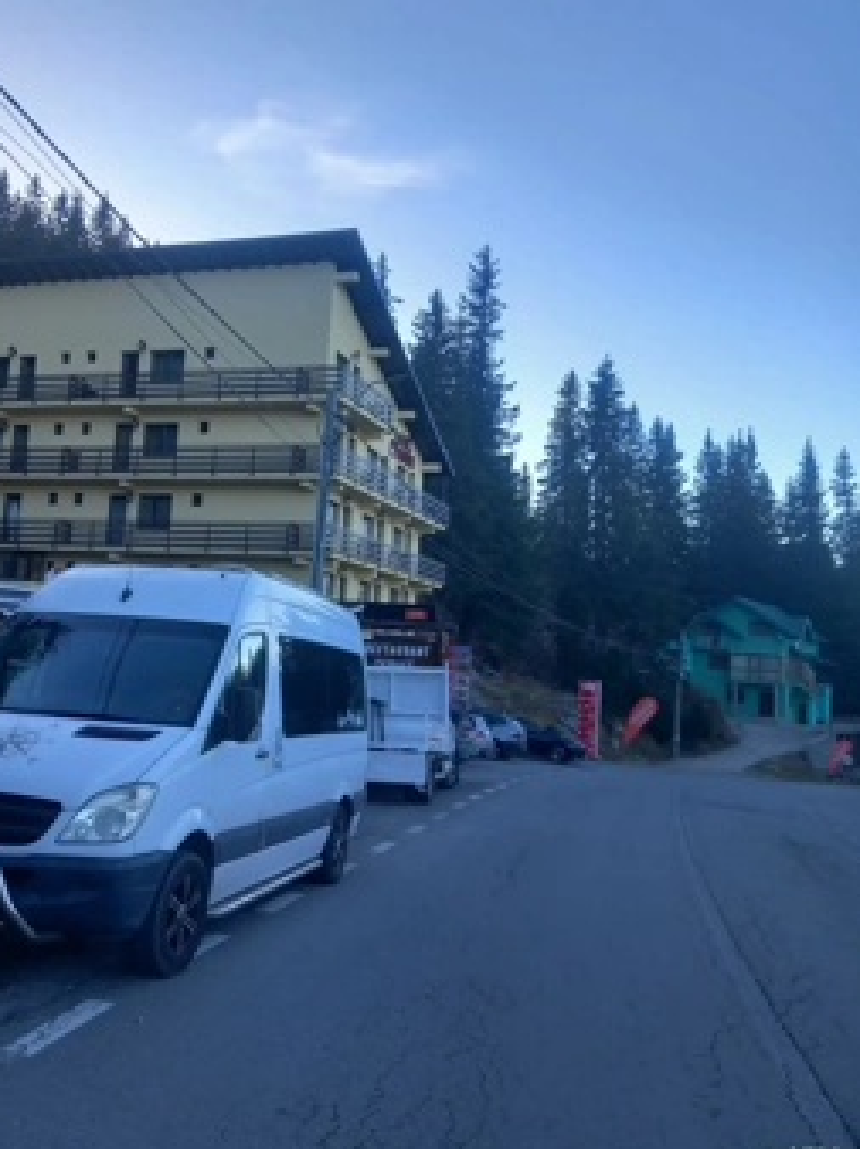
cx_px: 360
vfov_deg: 56.6
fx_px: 1061
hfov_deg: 44.0
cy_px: 490
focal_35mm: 32
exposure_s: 1/142
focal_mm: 4
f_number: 1.8
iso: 20
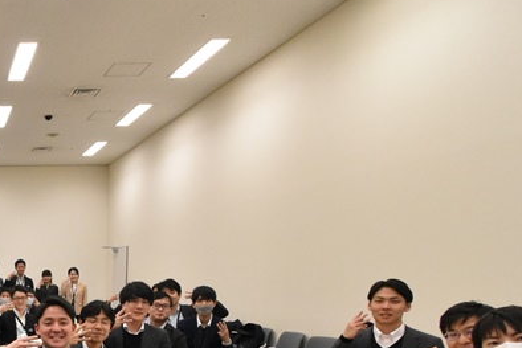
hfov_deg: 38.8
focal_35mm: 39
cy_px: 326
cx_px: -79
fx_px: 566
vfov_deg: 32.2
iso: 3200
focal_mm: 10
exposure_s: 1/160
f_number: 6.3
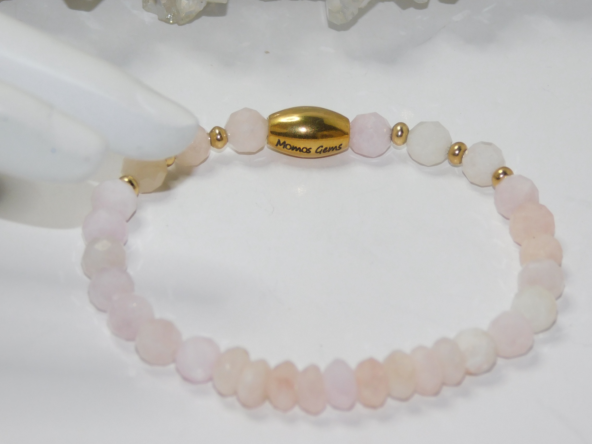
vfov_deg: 5.8
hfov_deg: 7.7
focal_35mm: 256
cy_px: 215
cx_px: 322
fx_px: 4378
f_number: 5.6
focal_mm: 41.3
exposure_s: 1/60
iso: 200
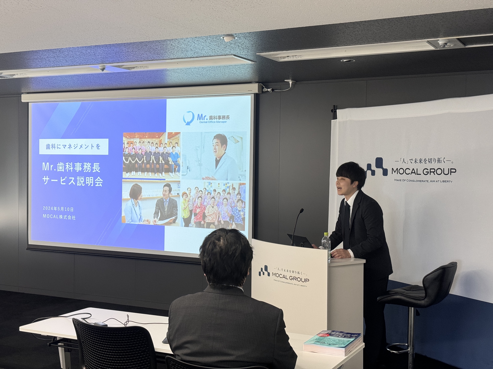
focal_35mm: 48
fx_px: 684
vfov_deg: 30.3
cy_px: 184
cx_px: 246
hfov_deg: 39.7
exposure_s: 1/87
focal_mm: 6.76
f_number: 1.78
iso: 100
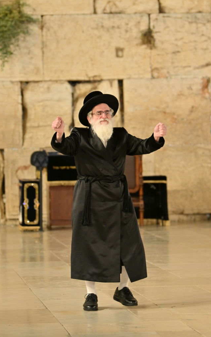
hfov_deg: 7.4
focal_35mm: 178
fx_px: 1639
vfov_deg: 11.8
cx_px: 105
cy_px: 168
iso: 640
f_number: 2.8
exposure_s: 1/160
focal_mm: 116
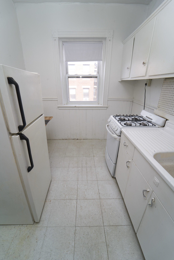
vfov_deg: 104.2
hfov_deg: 81.2
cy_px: 130
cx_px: 87
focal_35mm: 14
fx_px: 101
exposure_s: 1/20
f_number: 11
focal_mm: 14
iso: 250
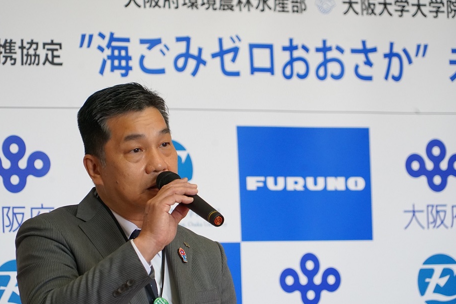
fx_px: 3332
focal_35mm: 263
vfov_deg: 5.2
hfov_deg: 7.8
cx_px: 215
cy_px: 160
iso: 4000
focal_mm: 226
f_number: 6.3
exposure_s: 1/250
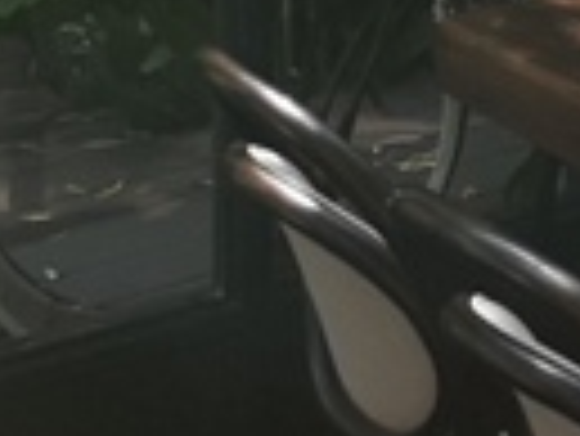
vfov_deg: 7.8
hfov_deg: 9.7
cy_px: -859
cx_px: 1610
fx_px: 2801
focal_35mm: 167
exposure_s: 1/100
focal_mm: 3.95
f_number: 1.8
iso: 50
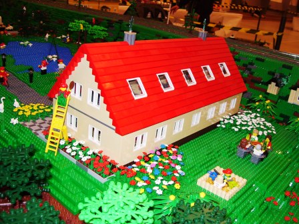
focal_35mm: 36
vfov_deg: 39.7
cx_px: 150
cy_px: 112
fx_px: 311
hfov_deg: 51.4
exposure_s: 1/60
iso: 80
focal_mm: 6
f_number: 2.7
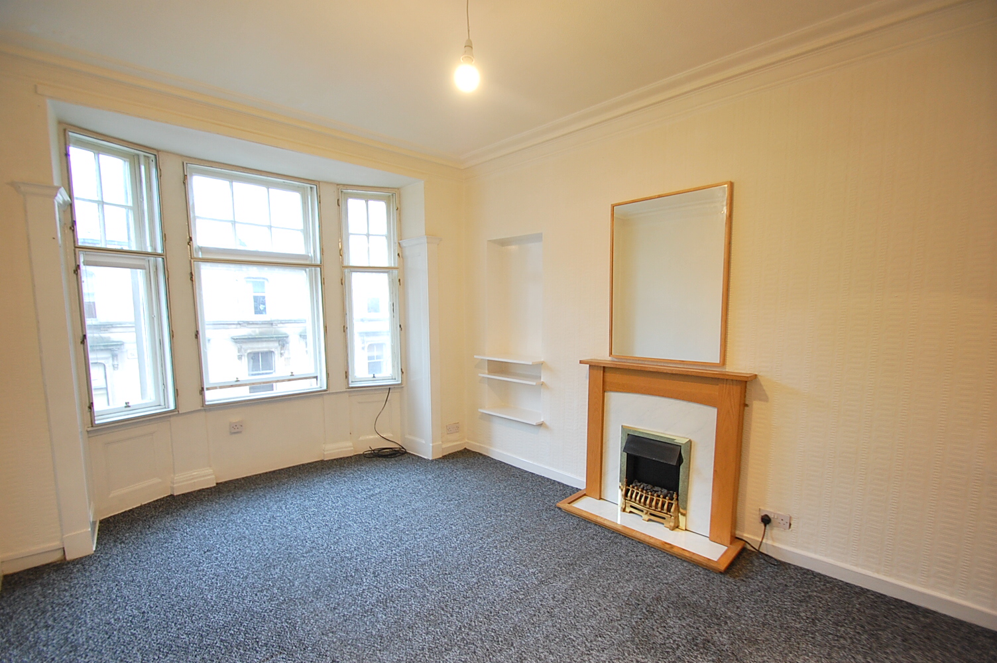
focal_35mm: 15
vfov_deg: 77.2
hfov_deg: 100.4
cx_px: 498
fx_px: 415
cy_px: 332
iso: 450
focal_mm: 10
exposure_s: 1/30
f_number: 3.5
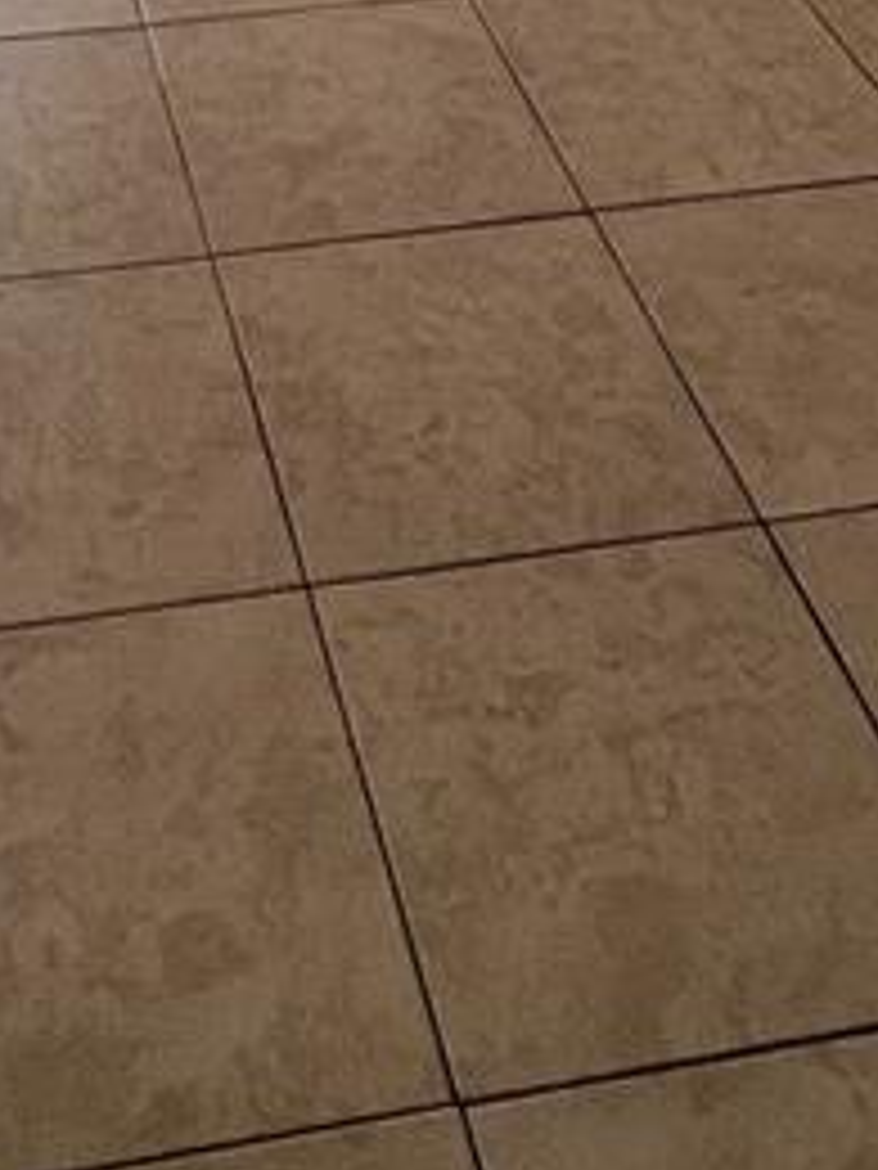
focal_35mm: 60
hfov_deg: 24.0
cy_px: -1053
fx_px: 2029
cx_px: 171
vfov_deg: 20.2
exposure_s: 1/120
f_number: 1.8
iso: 125
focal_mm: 1.57
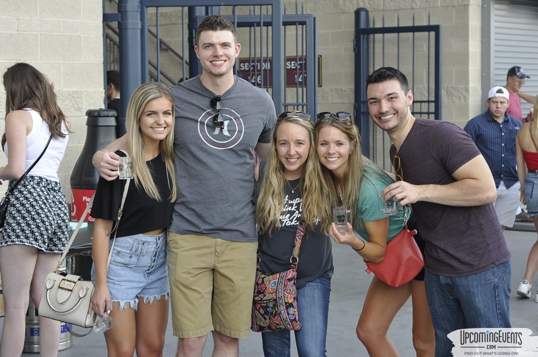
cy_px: 178
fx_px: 1119
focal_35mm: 75
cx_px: 269
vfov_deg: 18.1
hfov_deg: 27.0
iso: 200
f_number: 4.5
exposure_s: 1/80
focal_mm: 50
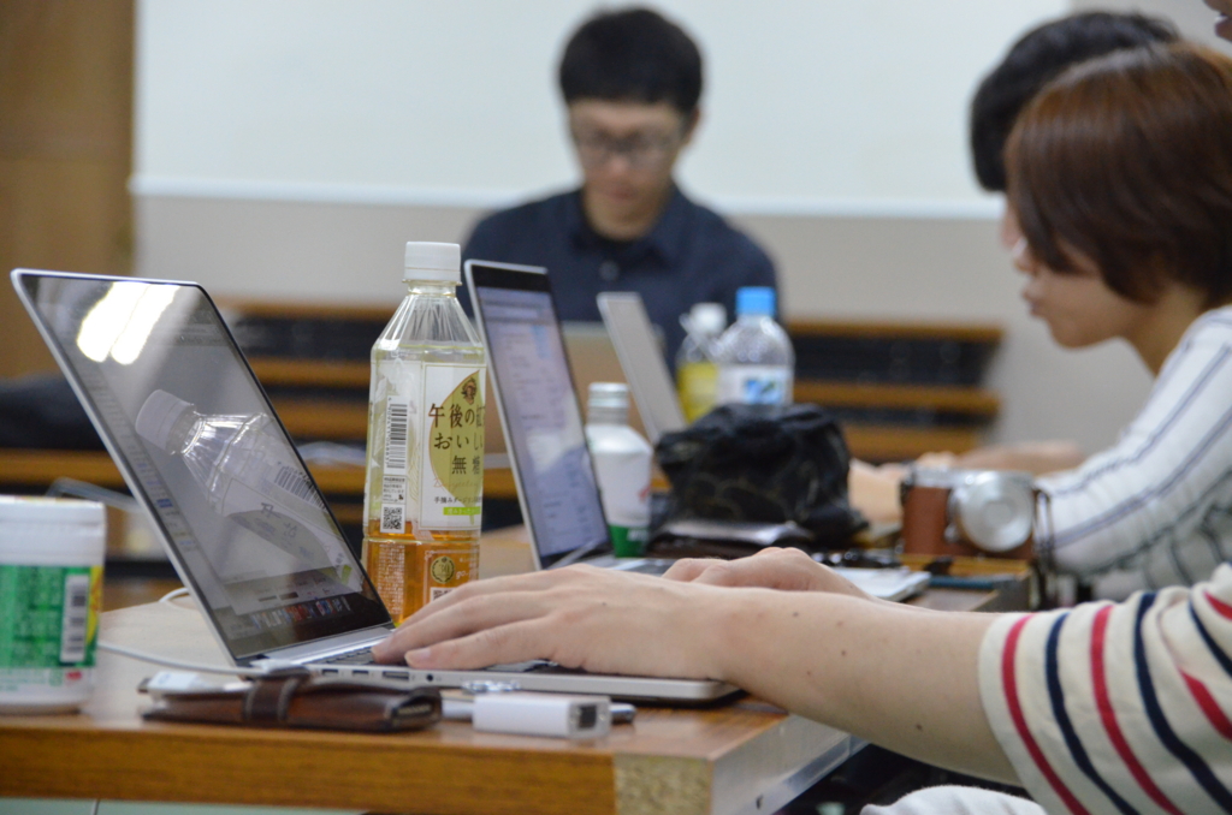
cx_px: 616
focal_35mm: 158
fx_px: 5378
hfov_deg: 13.1
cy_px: 408
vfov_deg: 8.7
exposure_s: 1/125
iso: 3200
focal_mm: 105
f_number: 5.3
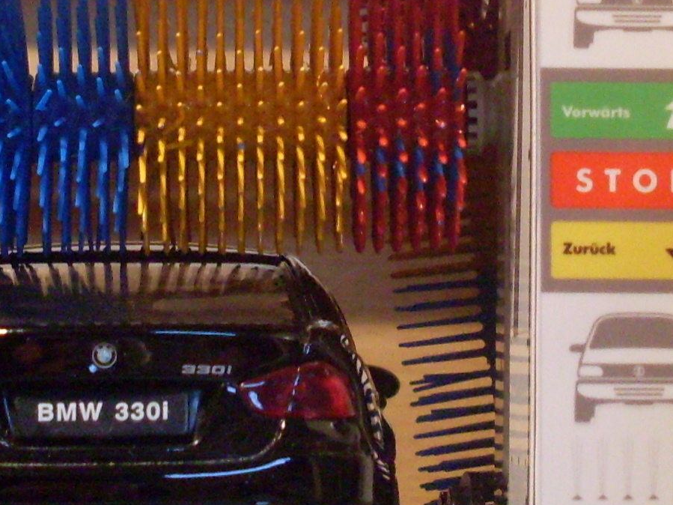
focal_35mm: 138
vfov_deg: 10.7
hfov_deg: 14.3
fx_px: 2683
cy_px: 122
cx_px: 323
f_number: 2.8
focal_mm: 6.3
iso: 200
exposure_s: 1/30
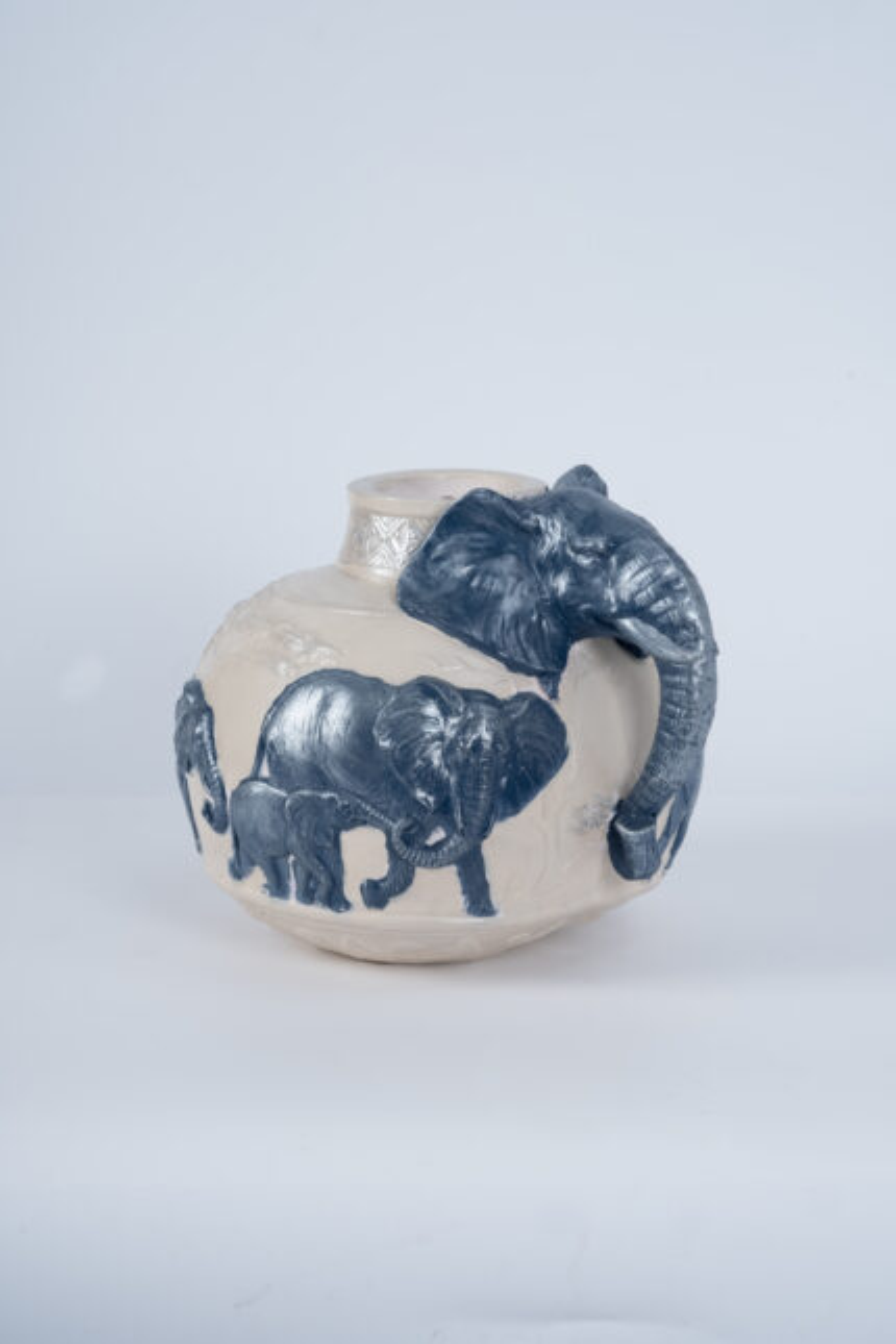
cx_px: 448
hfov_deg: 15.2
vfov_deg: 22.6
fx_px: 3360
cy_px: 672
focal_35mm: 90
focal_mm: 60
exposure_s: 1/125
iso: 80
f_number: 11
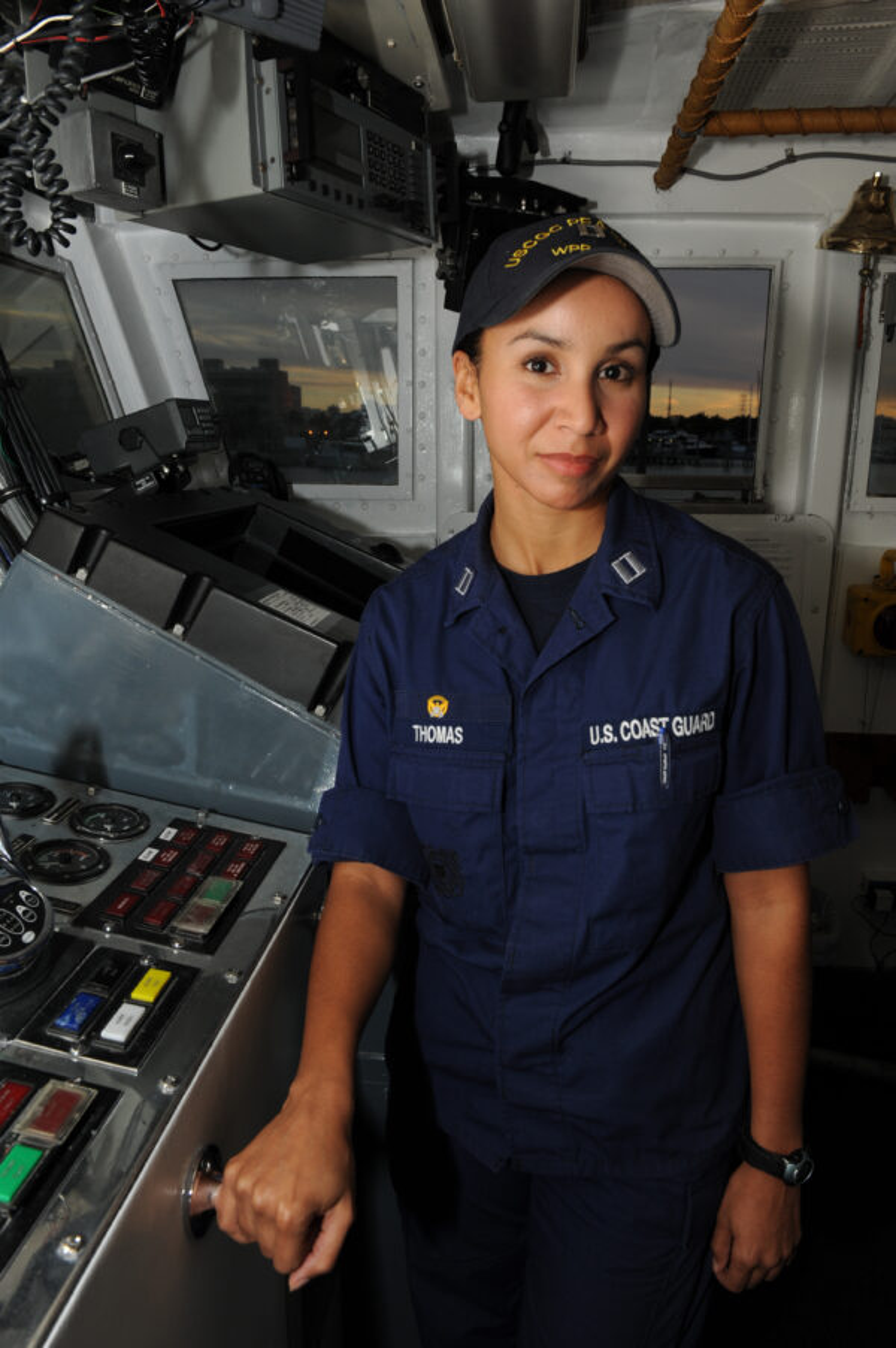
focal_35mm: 24
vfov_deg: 73.8
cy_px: 674
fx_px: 897
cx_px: 448
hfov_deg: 53.1
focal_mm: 24
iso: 500
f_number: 10
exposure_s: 1/250
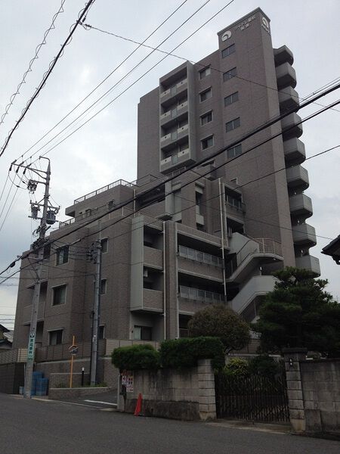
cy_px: 227
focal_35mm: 35
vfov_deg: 52.6
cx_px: 170
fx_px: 458
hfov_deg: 40.7
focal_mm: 4.28
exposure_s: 1/1783
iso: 50
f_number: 2.4
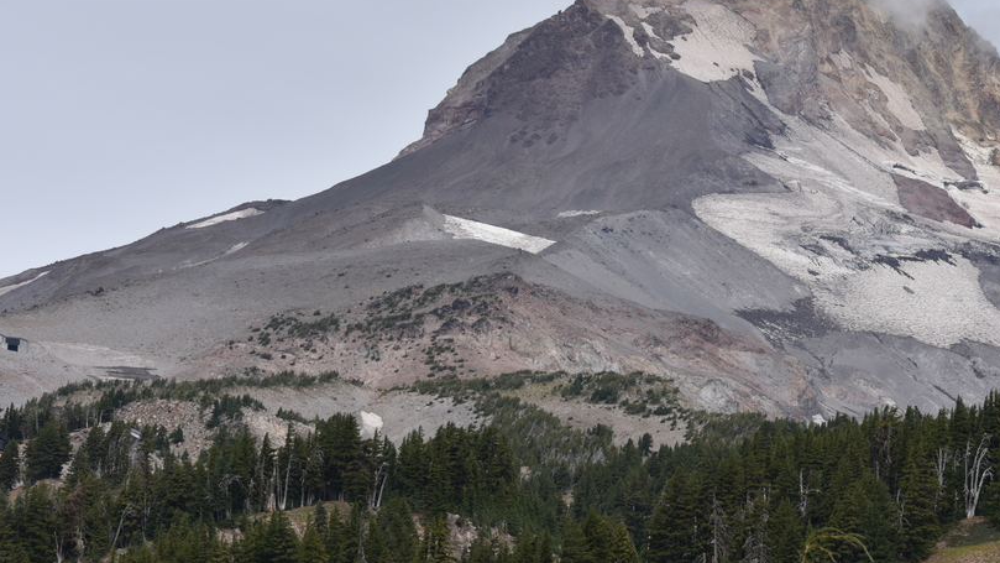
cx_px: 789
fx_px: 3076
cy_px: 203
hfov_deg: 18.3
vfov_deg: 10.4
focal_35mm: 116
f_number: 9
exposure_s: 1/320
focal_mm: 70
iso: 100
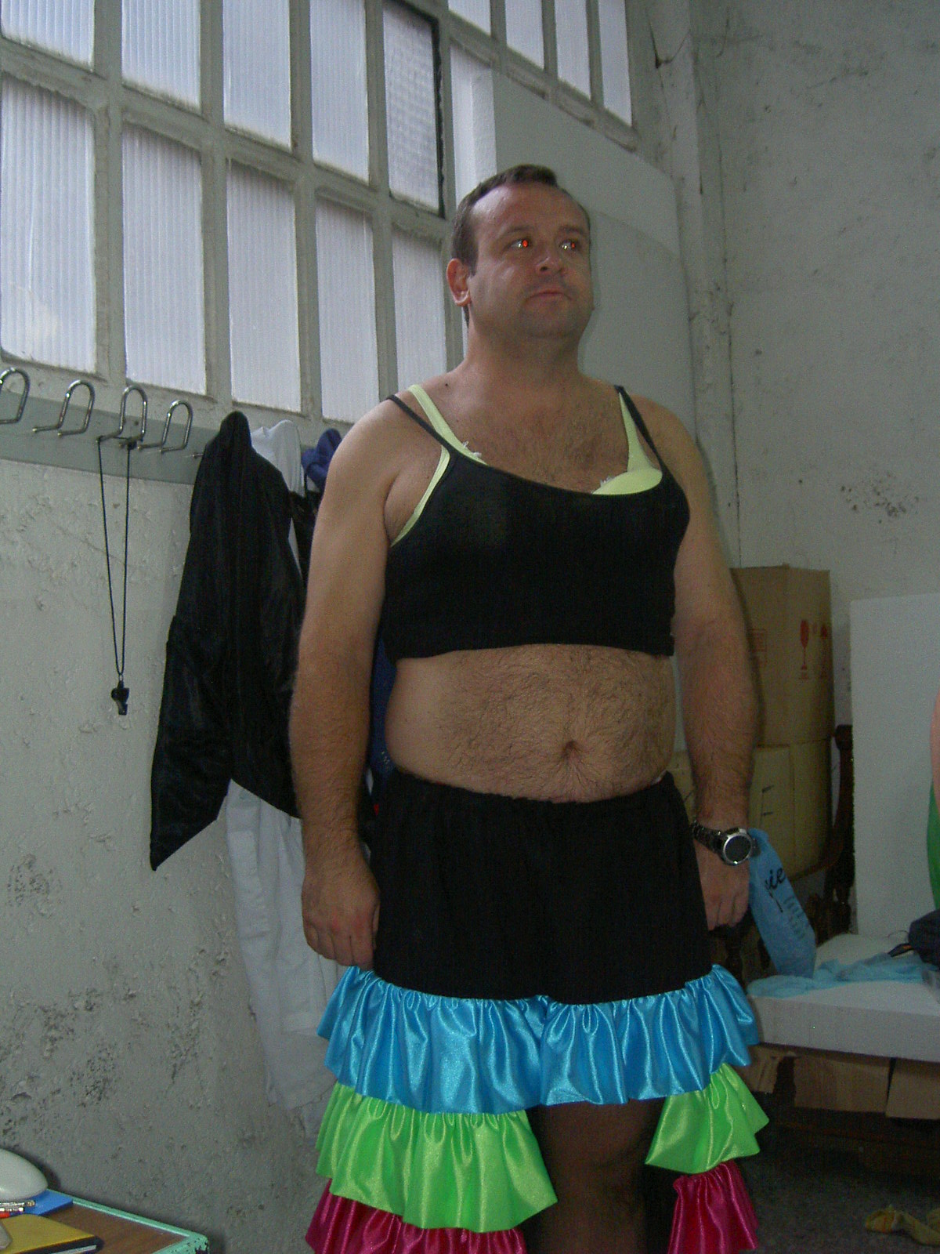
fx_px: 1412
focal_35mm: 39
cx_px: 470
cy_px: 627
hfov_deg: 36.8
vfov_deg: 47.9
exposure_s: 1/59.5
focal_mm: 8
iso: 100
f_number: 2.8
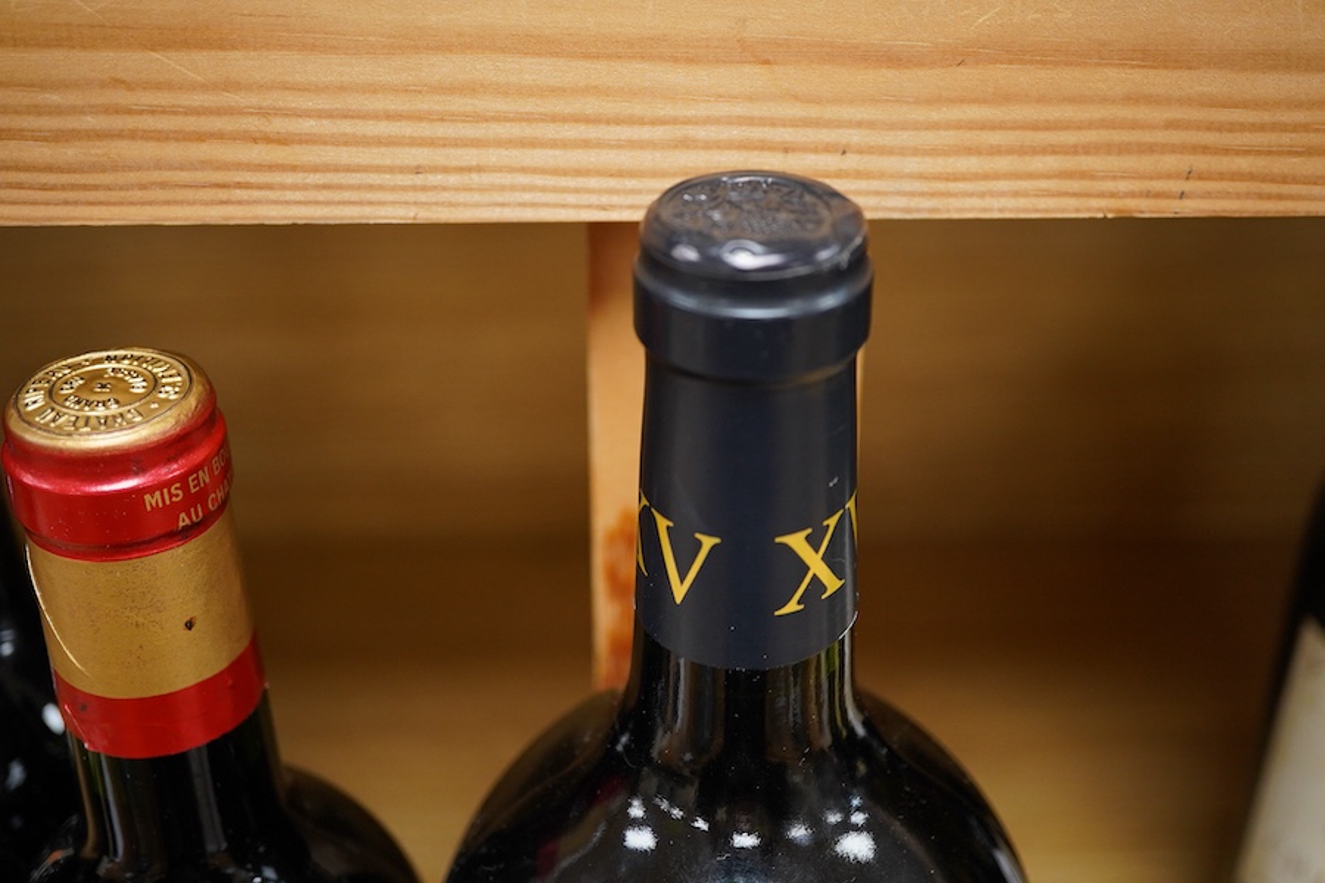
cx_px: 662
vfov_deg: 29.9
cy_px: 442
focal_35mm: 45
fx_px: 1656
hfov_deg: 43.6
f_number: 5.6
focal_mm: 30
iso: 1250
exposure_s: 1/125
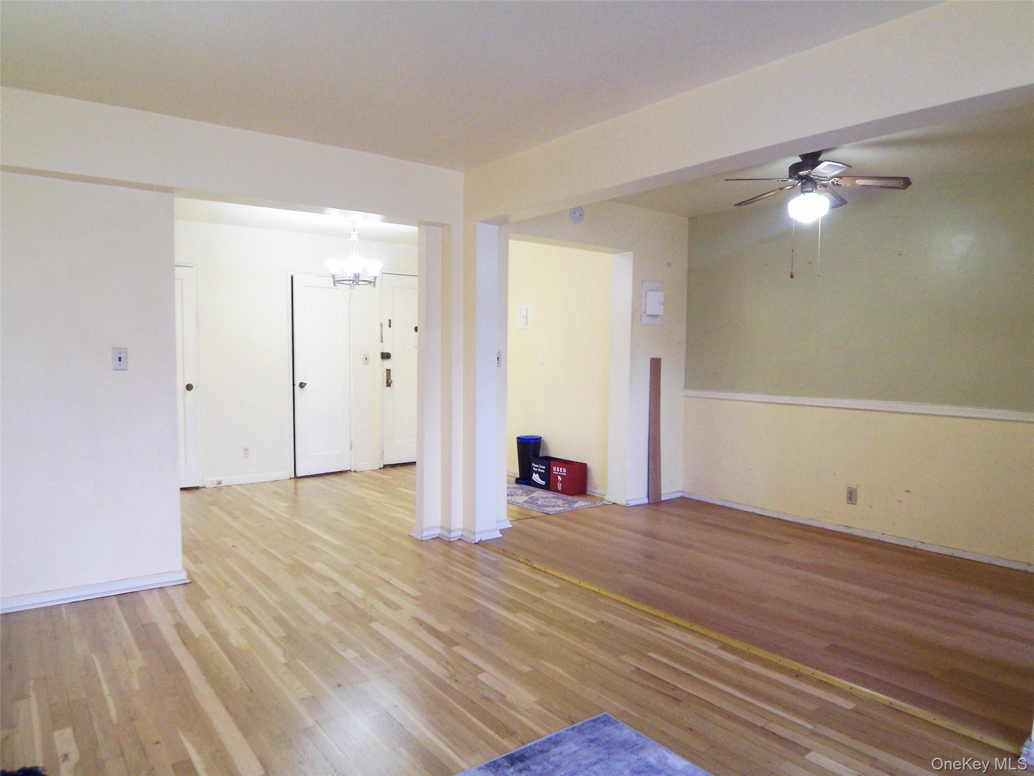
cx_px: 517
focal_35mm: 23
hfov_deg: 73.9
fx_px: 687
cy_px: 388
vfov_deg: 58.9
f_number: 2.8
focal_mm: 3.8
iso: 125
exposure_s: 1/30
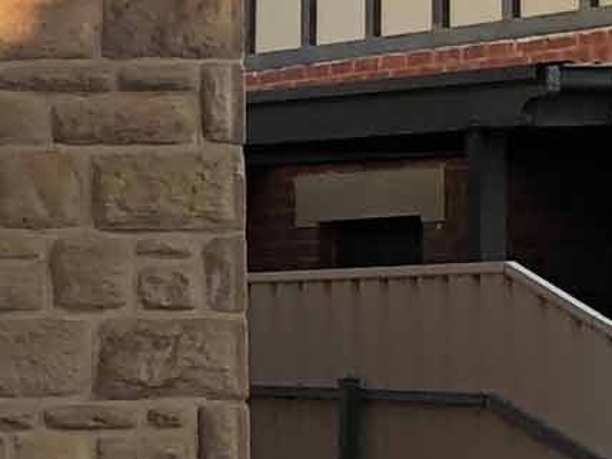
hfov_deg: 6.3
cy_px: 366
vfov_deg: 5.6
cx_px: -1693
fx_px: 4720
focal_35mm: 267
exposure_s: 1/60
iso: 50
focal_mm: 4.28
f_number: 2.4
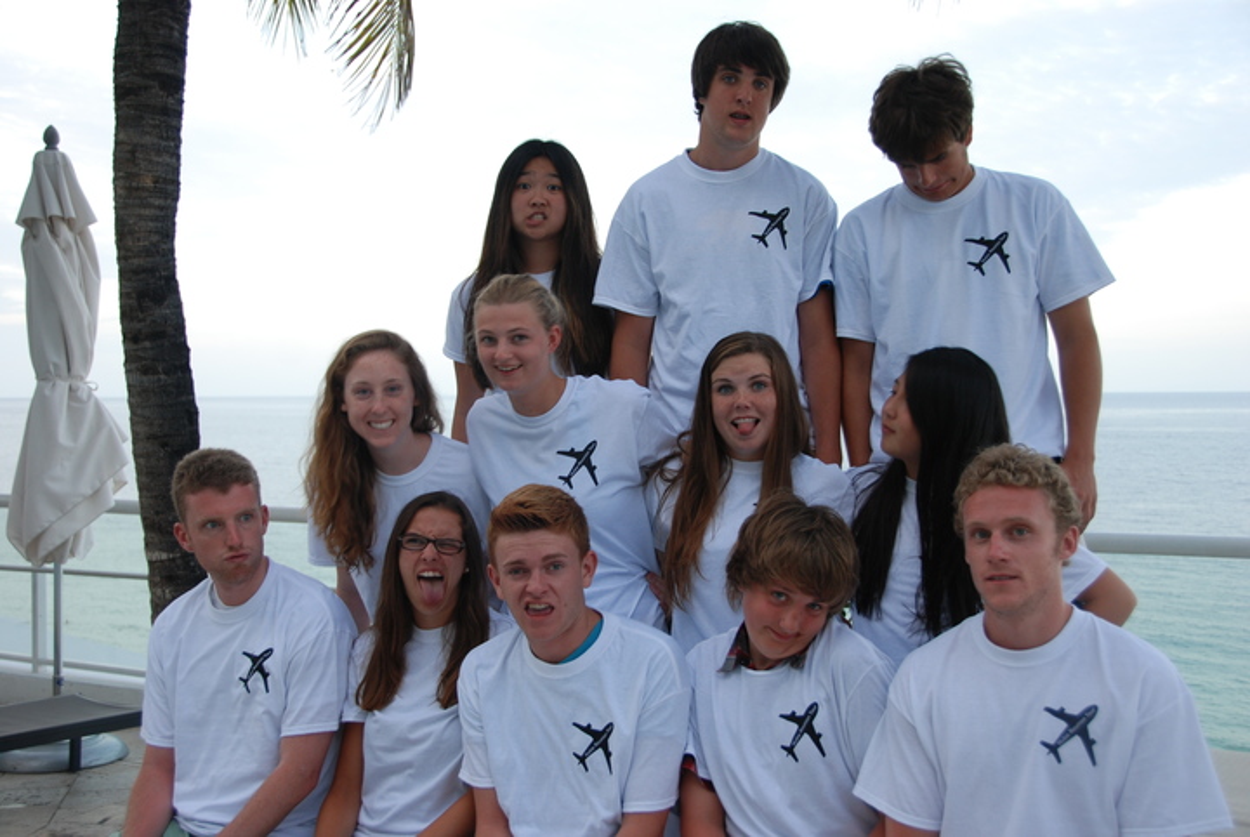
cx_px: 625
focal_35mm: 48
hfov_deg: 41.1
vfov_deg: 28.2
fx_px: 1669
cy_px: 418
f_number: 4.2
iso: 200
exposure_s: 1/50
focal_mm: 32
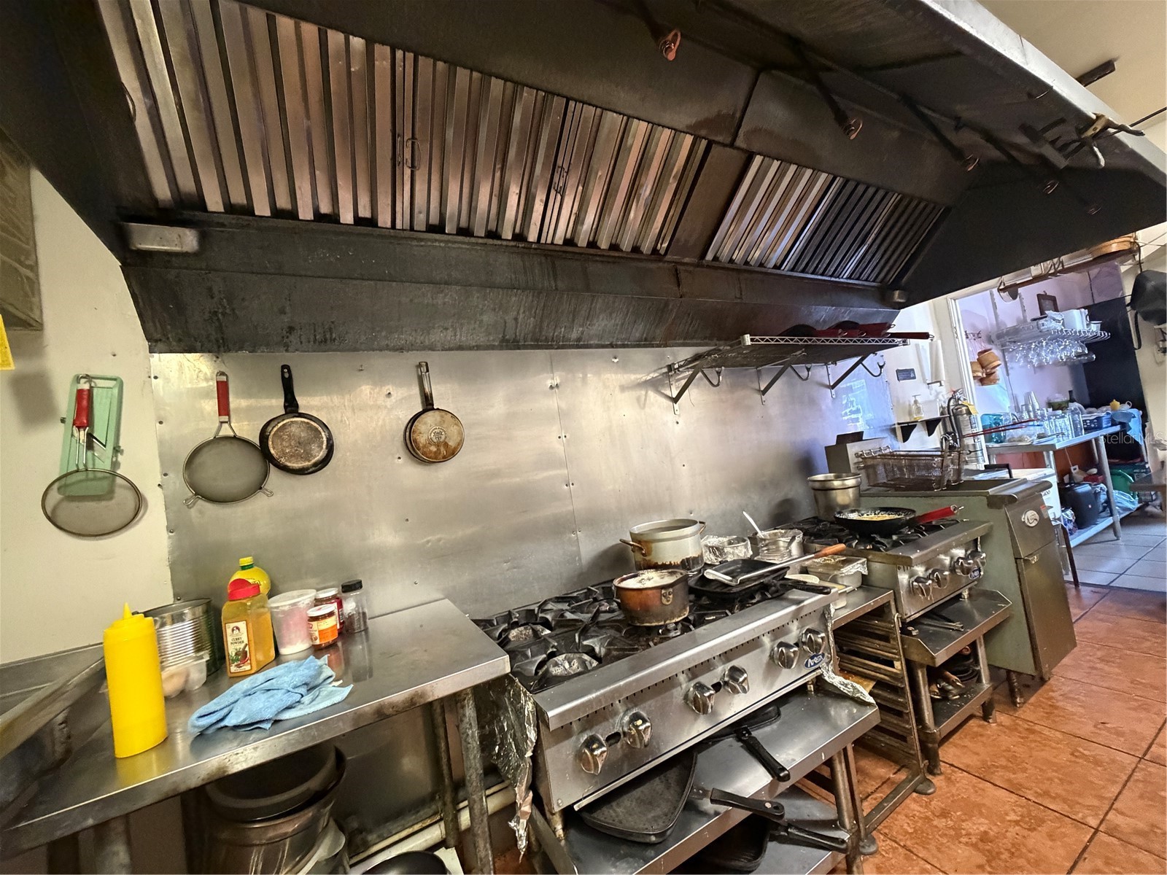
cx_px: 584
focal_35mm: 14
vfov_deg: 85.7
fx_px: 472
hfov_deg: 102.1
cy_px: 438
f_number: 2.2
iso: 1000
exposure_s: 1/60
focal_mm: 2.22
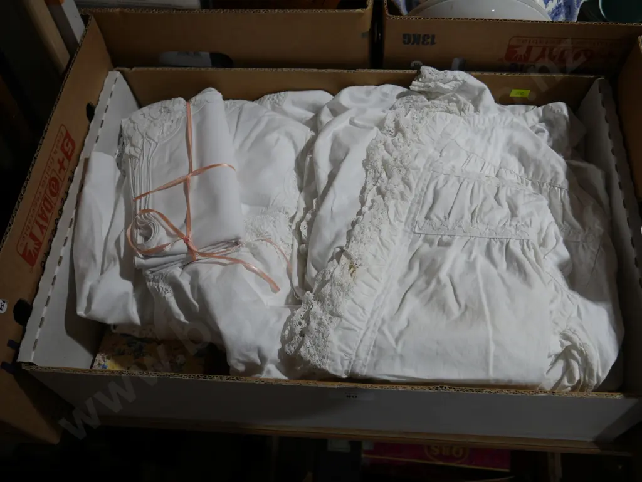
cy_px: 241
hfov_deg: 56.8
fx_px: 594
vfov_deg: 44.2
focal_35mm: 32
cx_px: 321
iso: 200
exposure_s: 1/60
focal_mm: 16
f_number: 3.6
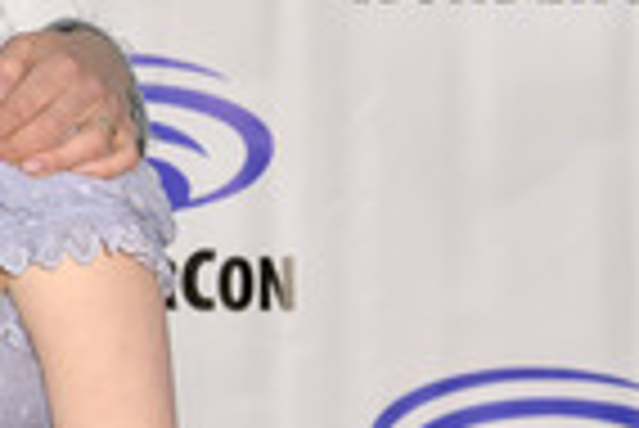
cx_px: -356
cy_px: 18
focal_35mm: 152
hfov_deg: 12.7
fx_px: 2701
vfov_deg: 9.0
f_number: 4.5
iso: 320
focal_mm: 48
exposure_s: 1/250
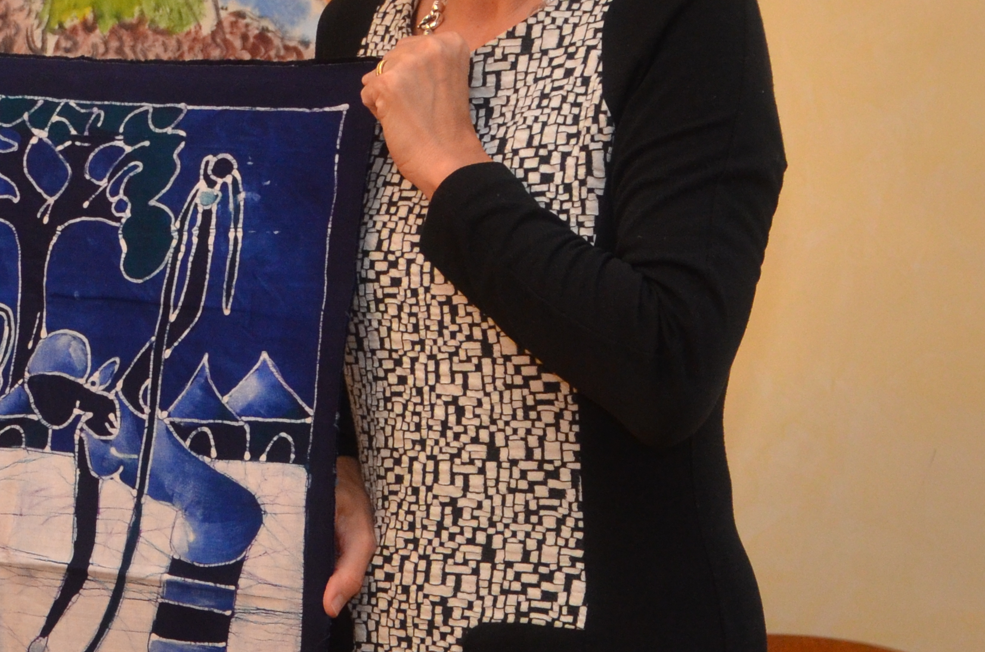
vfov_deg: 7.6
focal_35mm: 179
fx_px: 4887
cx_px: 255
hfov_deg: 11.5
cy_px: 164
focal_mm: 40
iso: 800
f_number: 4.5
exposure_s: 1/60
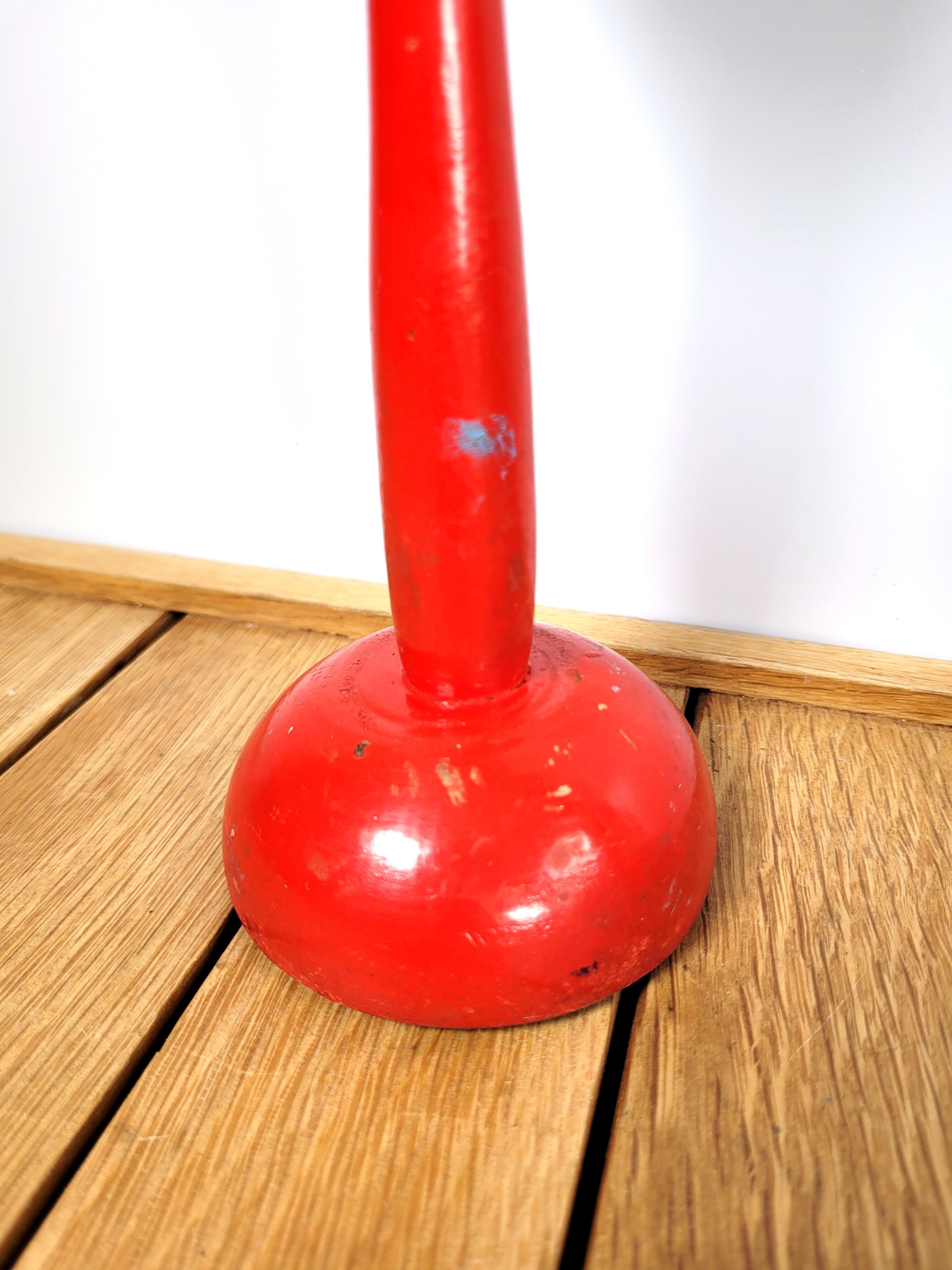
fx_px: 953
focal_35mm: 26
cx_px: 476
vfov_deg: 67.3
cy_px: 635
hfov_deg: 53.1
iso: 40
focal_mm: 5.4
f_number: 1.8
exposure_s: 1/734
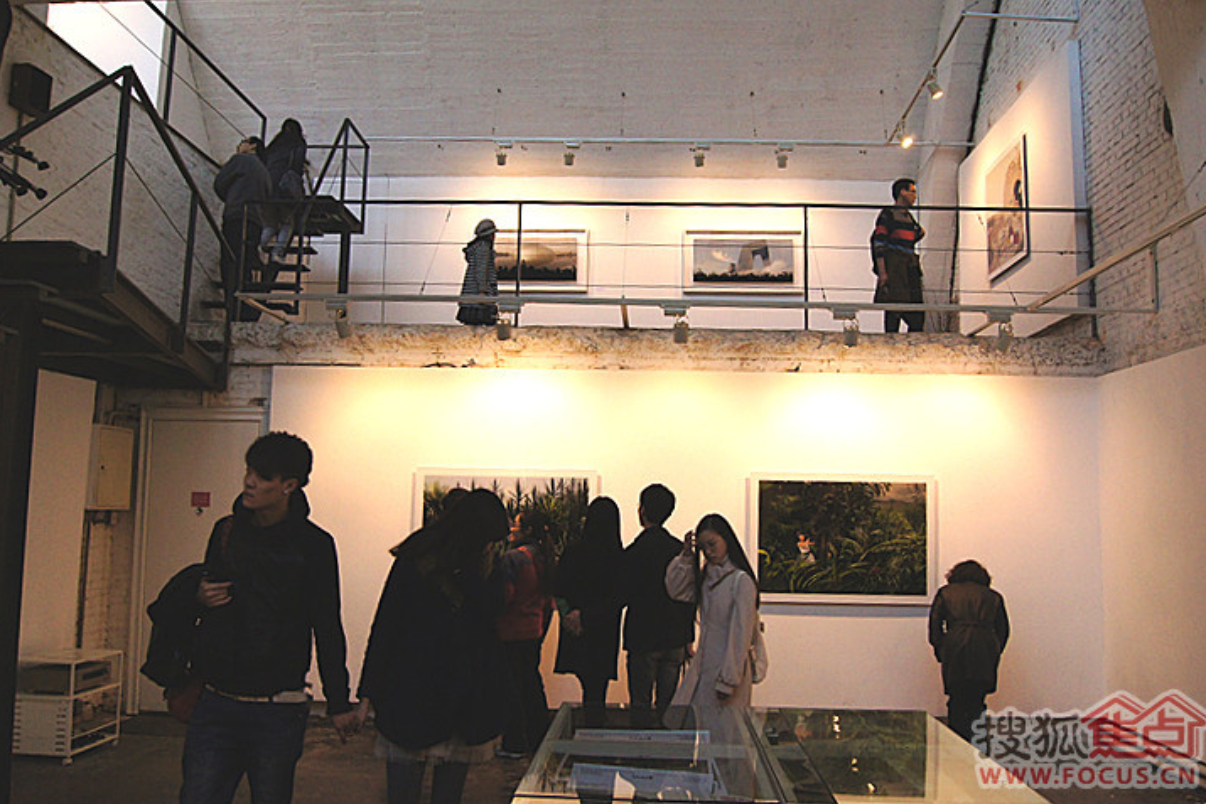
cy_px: 402
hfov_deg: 65.5
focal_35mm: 28
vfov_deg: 46.4
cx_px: 619
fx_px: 938
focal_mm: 18
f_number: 8
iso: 800
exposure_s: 1/80
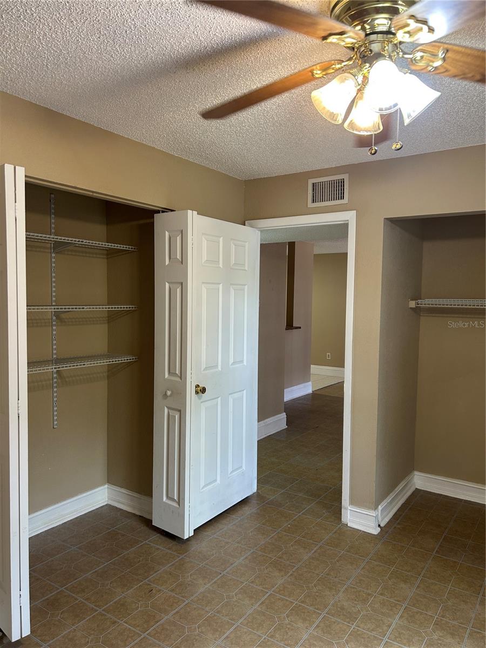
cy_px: 324
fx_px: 487
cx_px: 243
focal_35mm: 26
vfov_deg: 67.3
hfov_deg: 53.1
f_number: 1.5
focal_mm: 5.7
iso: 80
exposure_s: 1/60
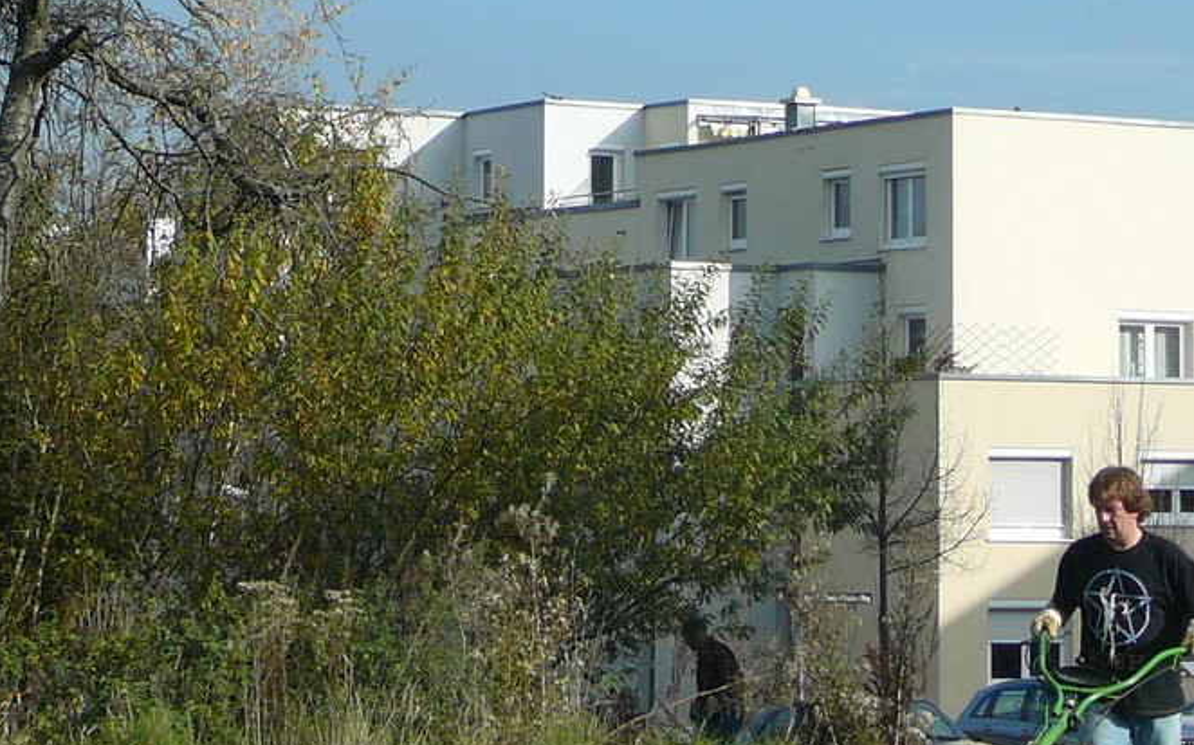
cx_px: 415
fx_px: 3935
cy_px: 164
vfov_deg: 10.8
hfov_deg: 17.2
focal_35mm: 121
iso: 80
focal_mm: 8.7
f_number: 3.5
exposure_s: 1/800
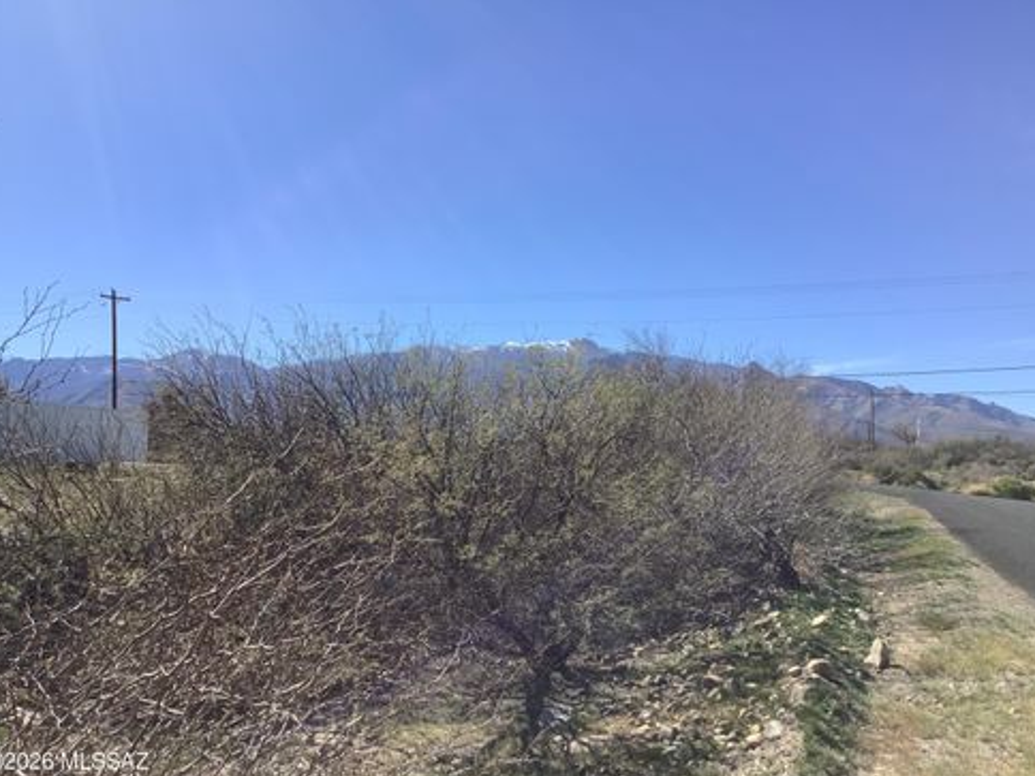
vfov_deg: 44.2
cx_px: 520
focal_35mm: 32
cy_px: 397
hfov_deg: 56.8
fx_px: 957
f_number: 2.4
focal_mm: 3.3
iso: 25
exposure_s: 1/1664
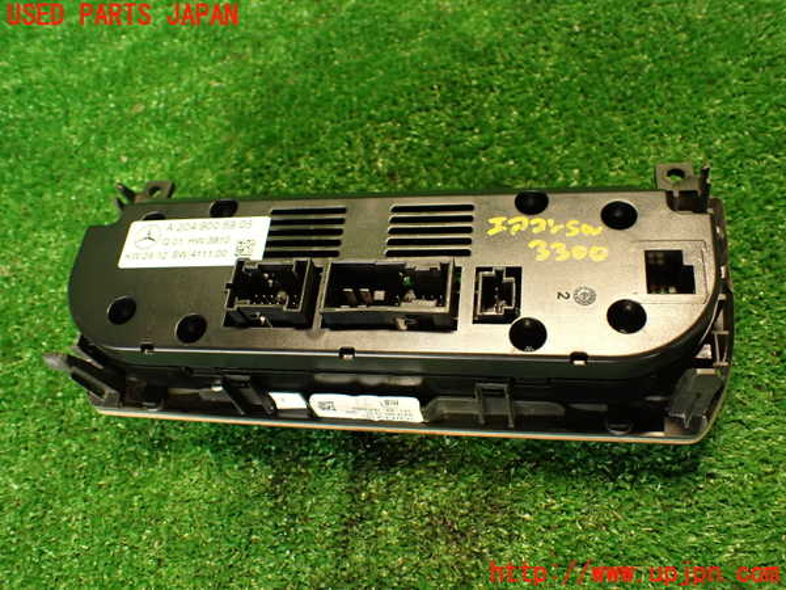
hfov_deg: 60.0
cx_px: 393
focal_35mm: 30
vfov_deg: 46.8
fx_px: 681
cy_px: 295
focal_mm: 5.4
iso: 320
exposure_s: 1/30
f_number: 2.3
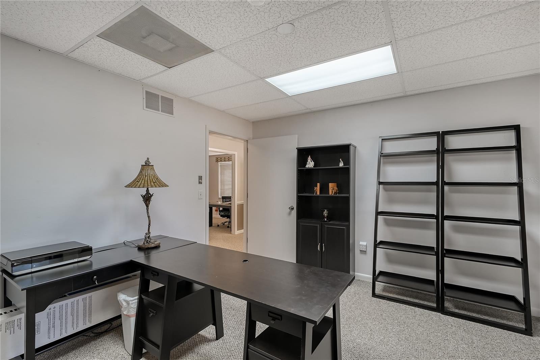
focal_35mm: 15
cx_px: 270
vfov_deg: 77.3
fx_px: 225
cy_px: 180
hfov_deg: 100.4
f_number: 10
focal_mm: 10
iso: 800
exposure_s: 1/160
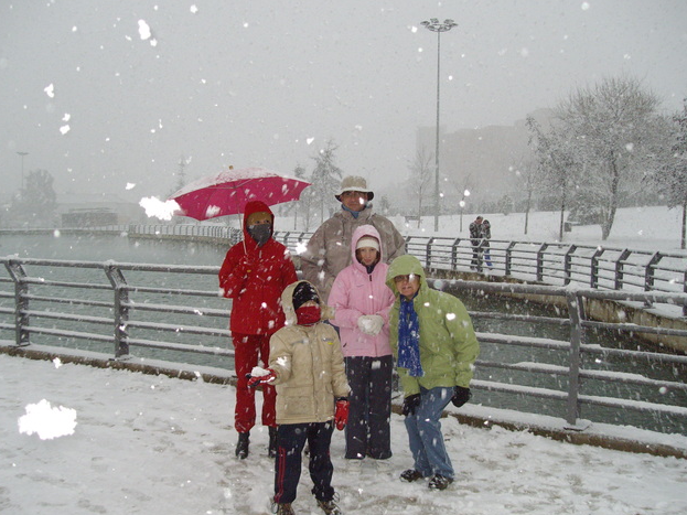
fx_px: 734
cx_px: 341
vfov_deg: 38.7
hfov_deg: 50.1
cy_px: 255
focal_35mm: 37
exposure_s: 1/125
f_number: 2.7
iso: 160
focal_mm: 6
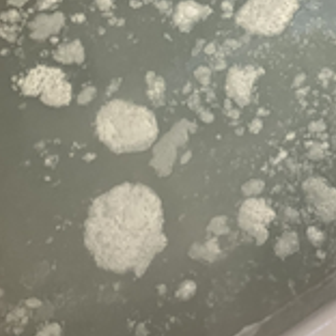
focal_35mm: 74
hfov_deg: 22.5
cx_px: 330
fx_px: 813
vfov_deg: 22.1
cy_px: -32
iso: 200
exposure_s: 1/50
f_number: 1.8
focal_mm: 3.99
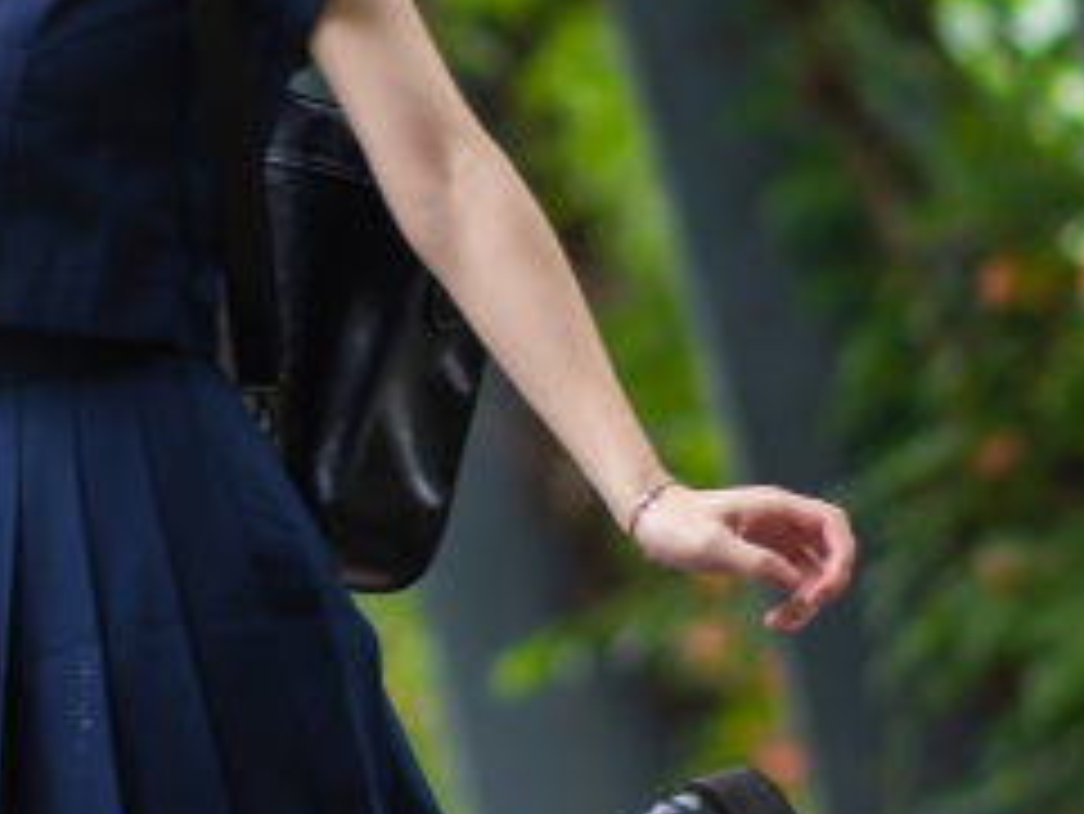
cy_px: 193
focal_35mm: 407
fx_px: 12752
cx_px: -115
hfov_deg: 4.9
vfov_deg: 3.7
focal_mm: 85
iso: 220
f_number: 1.8
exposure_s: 1/100
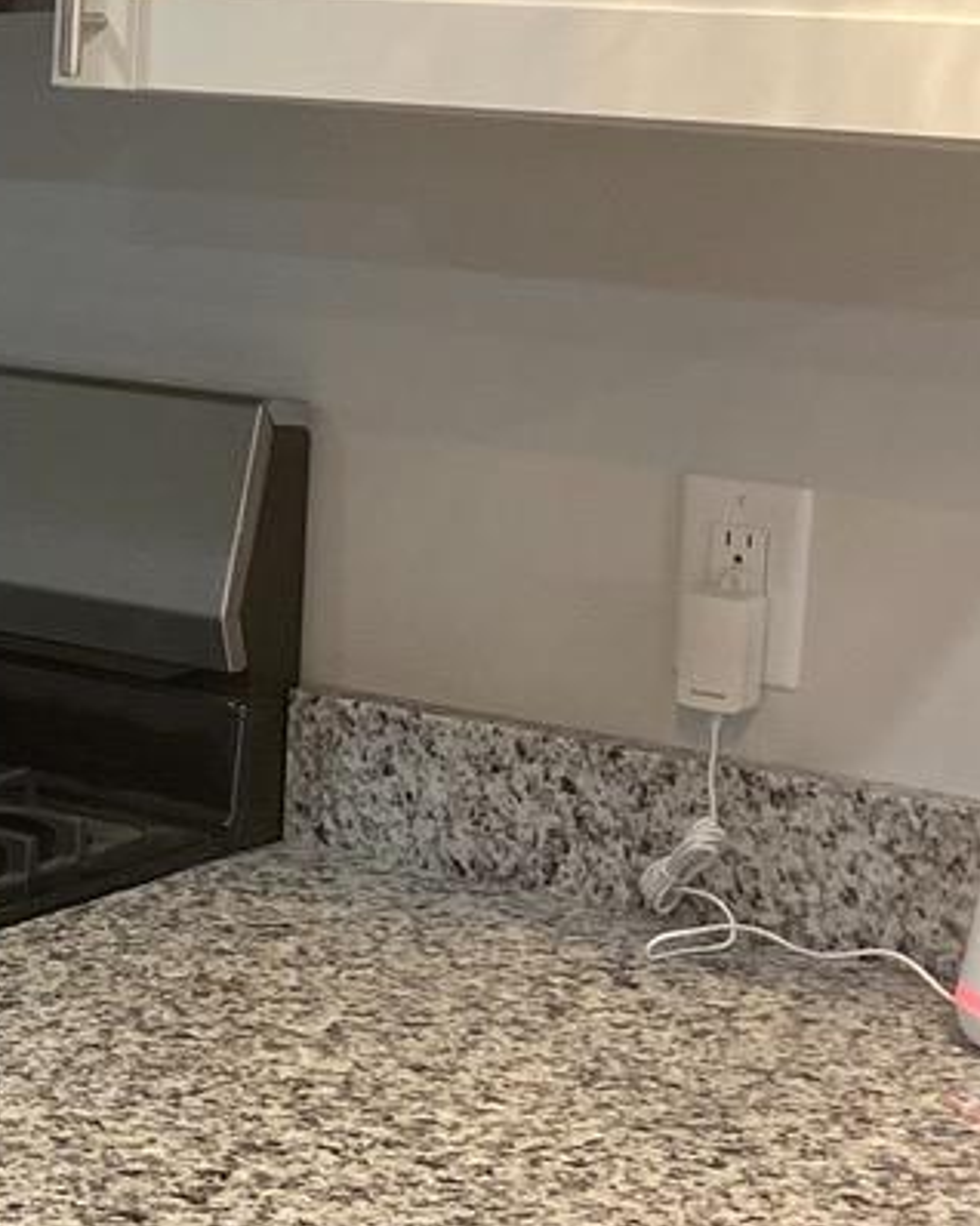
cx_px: -684
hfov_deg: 14.2
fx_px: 3556
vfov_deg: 19.5
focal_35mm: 98
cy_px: 450
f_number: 1.8
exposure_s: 1/60
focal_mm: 4.25
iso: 100
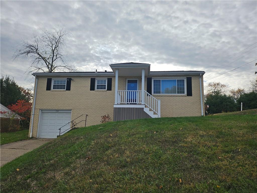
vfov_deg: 56.8
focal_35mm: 24
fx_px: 178
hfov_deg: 71.6
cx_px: 128
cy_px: 96
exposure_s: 1/3363
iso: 50
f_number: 1.8
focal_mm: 5
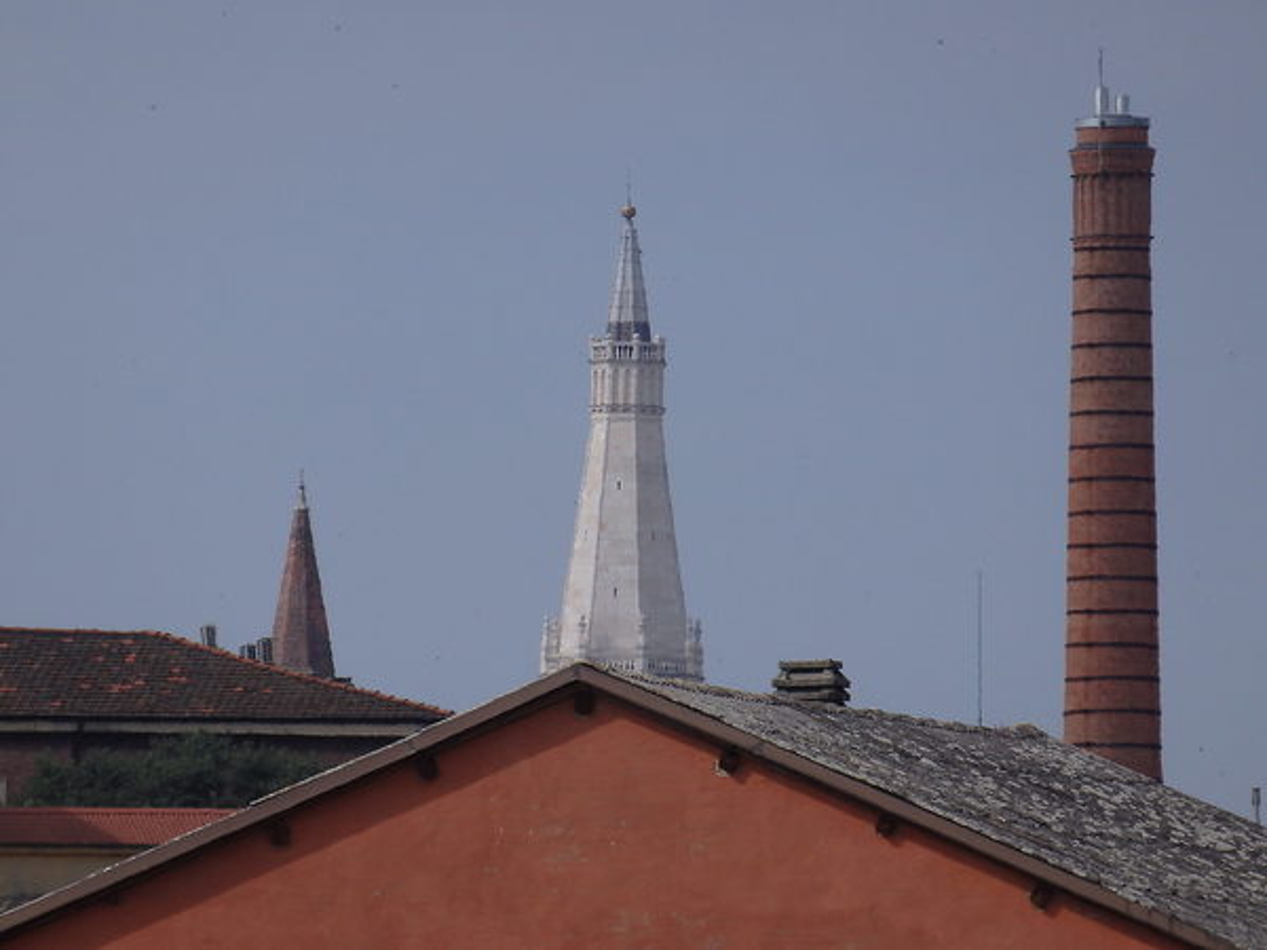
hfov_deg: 3.3
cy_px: 475
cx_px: 634
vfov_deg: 2.5
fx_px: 21961
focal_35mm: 600
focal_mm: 108
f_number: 6.9
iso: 125
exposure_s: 1/640
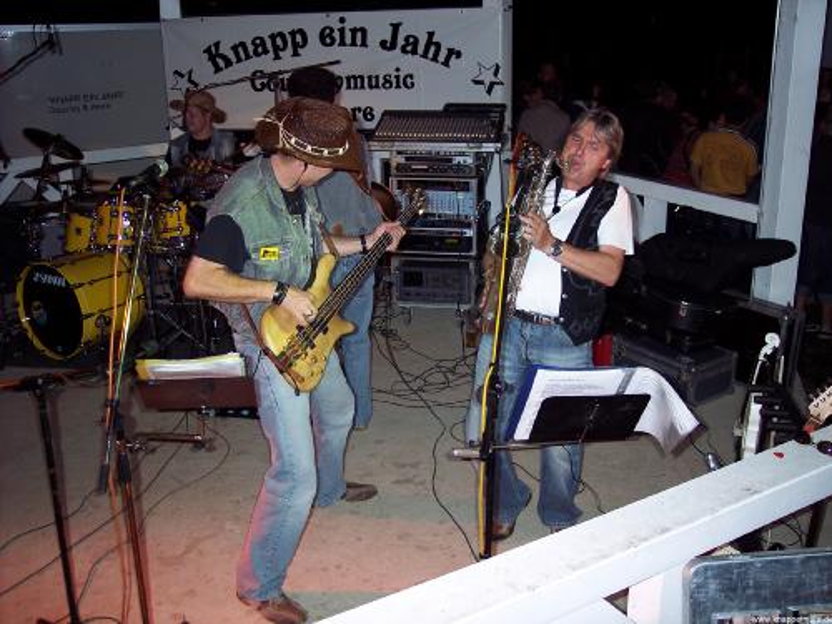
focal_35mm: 39
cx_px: 416
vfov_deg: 36.8
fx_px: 937
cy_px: 312
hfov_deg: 47.9
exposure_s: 1/60
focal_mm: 8
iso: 100
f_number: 2.8
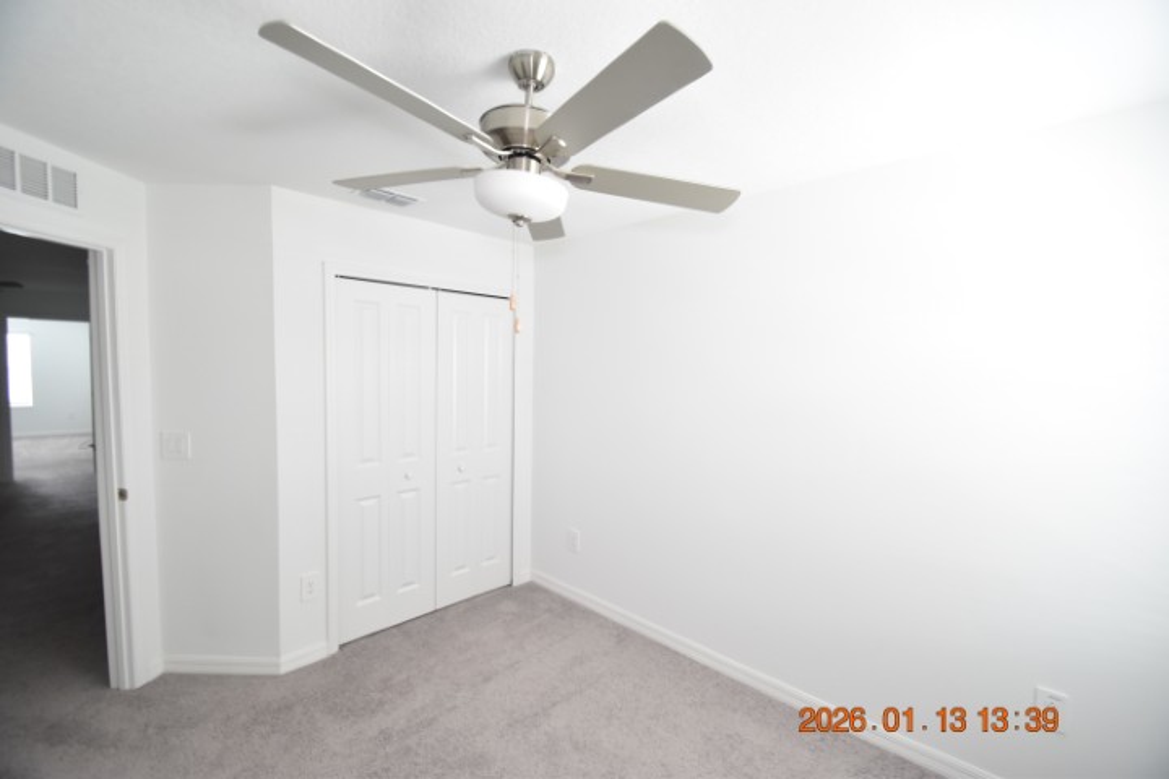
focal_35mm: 15
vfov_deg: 77.3
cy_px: 390
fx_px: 487
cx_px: 584
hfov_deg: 100.4
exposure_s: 1/45
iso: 800
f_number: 3.5
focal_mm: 10
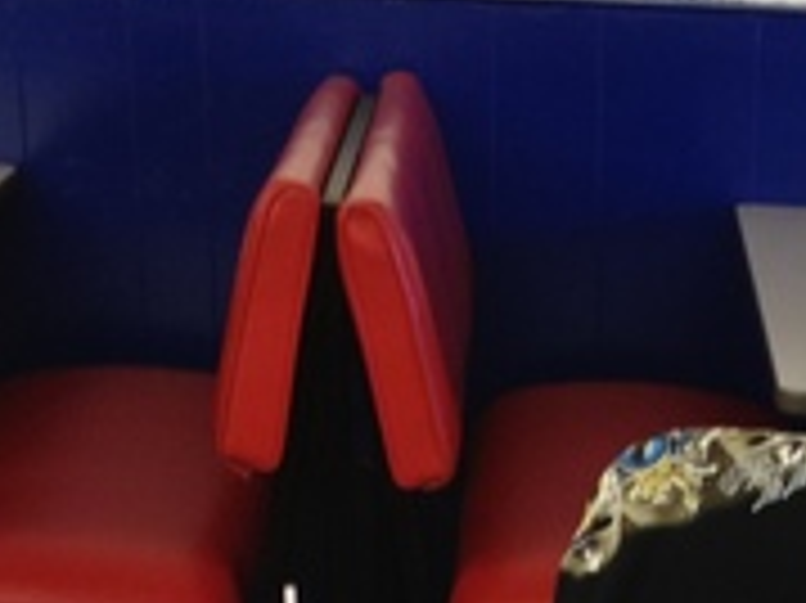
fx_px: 3281
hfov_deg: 13.7
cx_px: 896
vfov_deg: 10.0
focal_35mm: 141
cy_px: 1044
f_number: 2.4
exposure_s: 1/20
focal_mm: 4.28
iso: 50
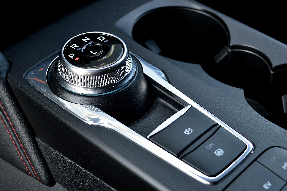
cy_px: 96
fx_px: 550
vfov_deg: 19.7
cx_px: 144
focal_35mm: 69
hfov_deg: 29.2
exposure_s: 1/60
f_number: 5
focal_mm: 46
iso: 800
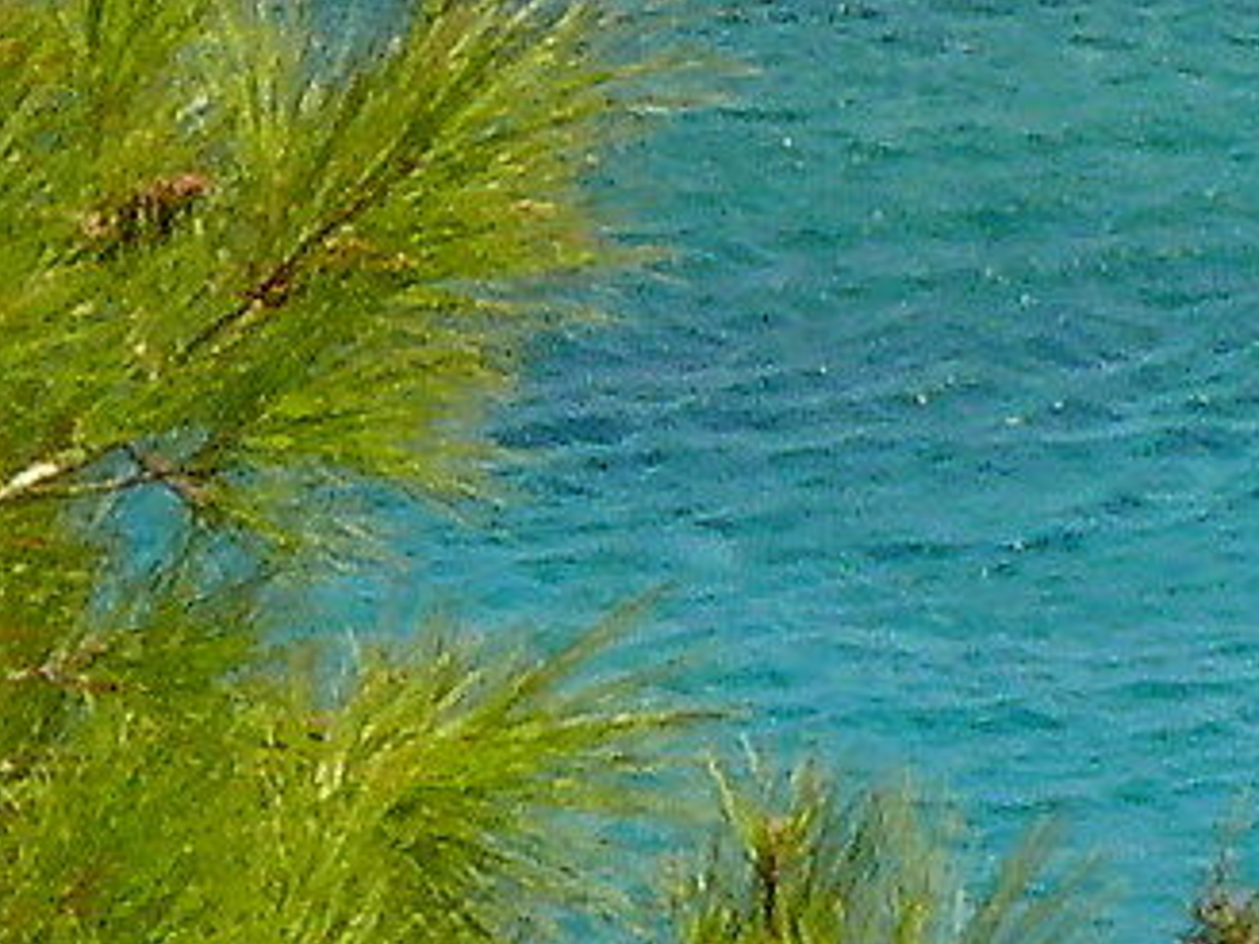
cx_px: 3113
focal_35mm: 1515
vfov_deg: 1.0
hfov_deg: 1.3
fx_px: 55101
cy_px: -967
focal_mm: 43.7
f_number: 11
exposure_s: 1/125
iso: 100
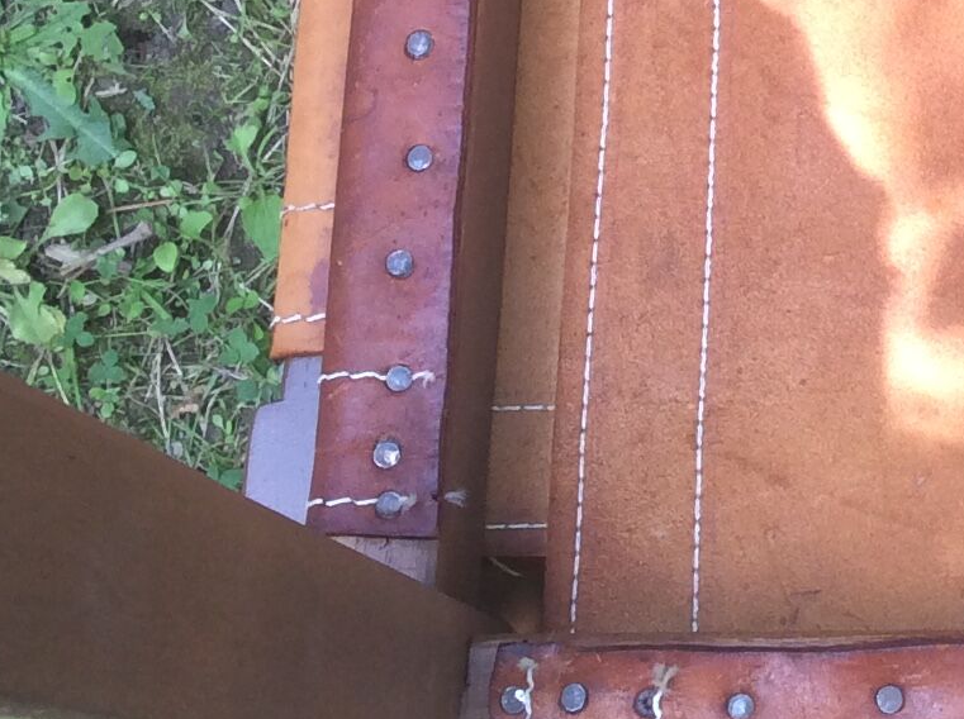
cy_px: -178
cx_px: 1084
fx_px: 3030
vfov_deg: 13.1
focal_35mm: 109
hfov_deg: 17.4
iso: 32
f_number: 2.4
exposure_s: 1/115
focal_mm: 3.3
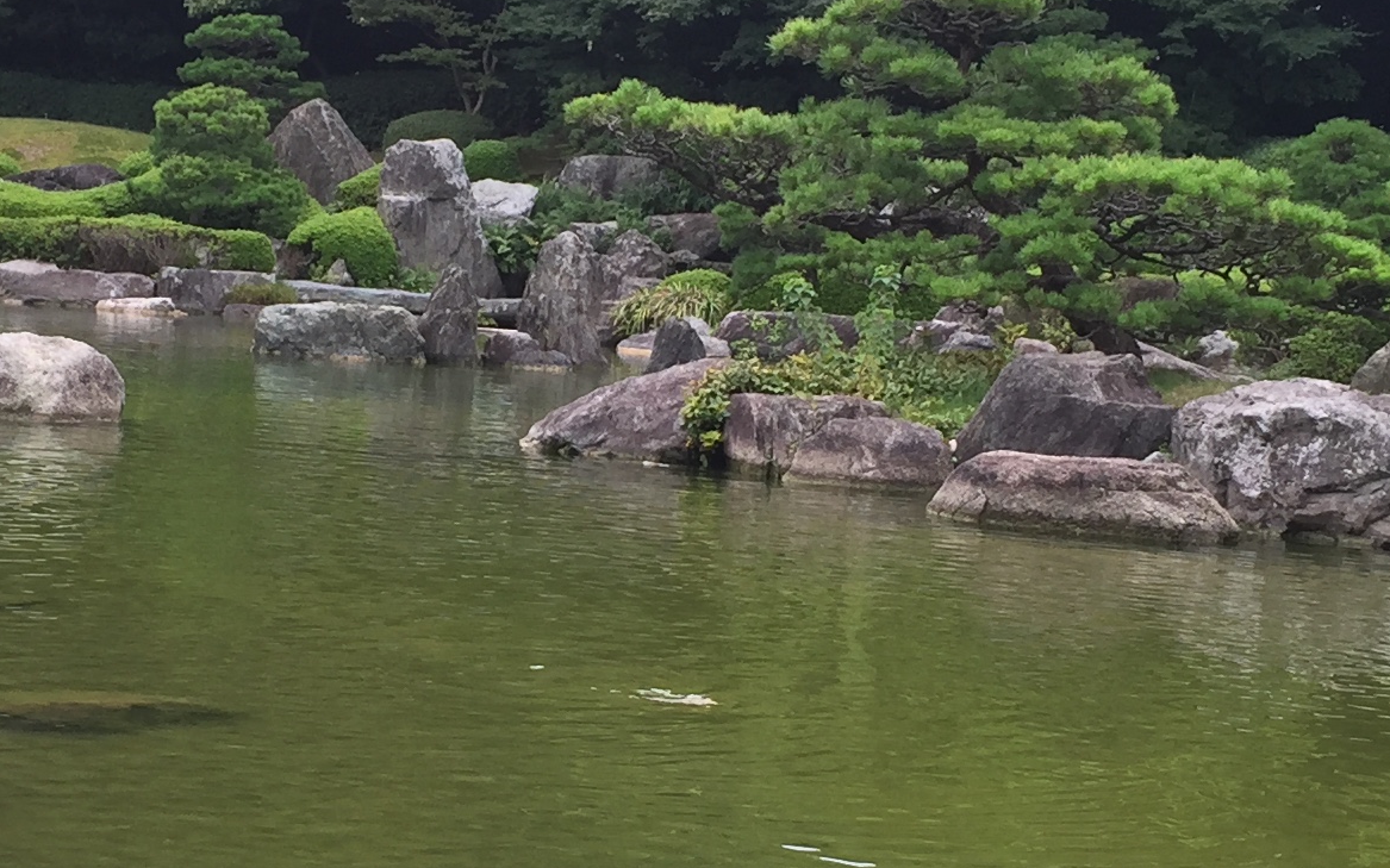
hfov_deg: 24.0
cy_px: 520
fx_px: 3257
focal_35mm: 86
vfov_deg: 15.2
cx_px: 512
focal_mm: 4.15
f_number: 2.2
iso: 32
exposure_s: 1/338
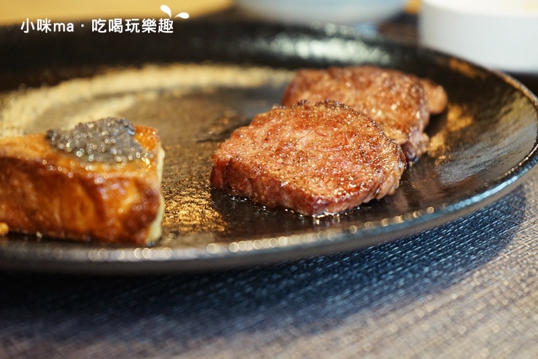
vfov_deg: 19.4
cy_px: 180
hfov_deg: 28.8
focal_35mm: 70
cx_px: 269
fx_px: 1046
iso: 3200
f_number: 5.6
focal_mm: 70
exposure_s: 1/80
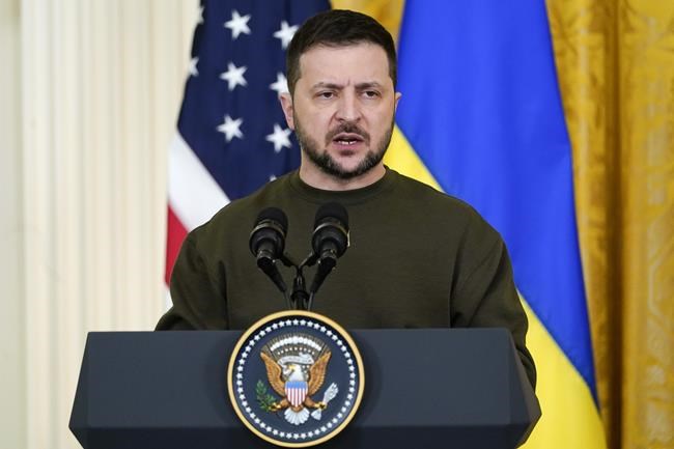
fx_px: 9077
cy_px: 224
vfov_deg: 2.8
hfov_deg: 4.3
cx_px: 337
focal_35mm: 485
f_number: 6.3
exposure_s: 1/200
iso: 5000
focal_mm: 485
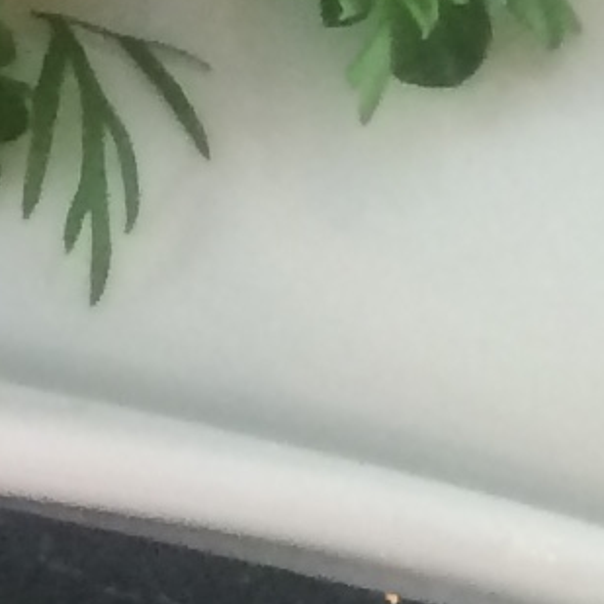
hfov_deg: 5.5
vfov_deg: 6.1
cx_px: -1882
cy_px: -952
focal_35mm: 271
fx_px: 5350
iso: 80
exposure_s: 1/33
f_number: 2.2
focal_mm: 4.15
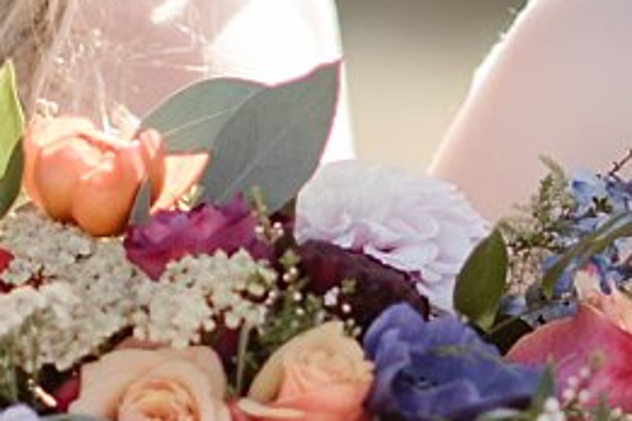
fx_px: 11691
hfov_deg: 3.1
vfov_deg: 2.1
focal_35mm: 666
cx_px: 848
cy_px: 91
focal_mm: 85
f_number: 1.8
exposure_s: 1/3200
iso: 200
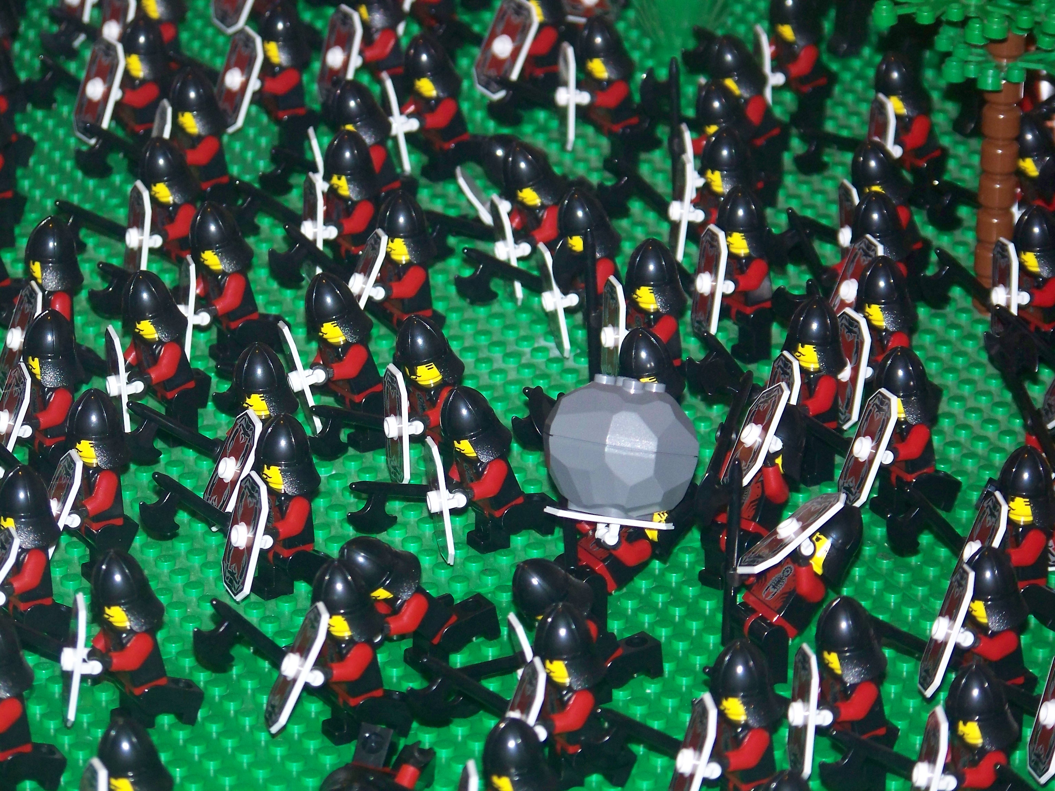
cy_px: 396
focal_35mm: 184
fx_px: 5608
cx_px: 528
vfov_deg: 8.1
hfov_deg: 10.7
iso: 200
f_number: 3.6
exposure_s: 1/40
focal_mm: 29.3
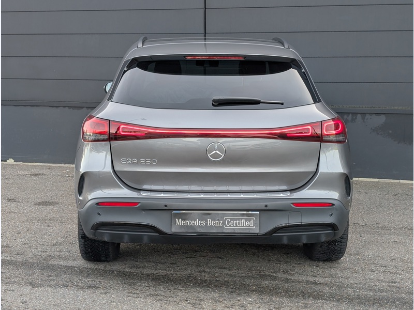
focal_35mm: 49
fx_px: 586
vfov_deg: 29.7
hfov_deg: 38.9
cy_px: 155
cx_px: 207
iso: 26
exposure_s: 1/208
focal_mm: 6.9
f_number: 1.68
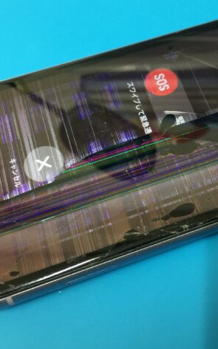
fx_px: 447
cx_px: 176
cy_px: 156
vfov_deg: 42.6
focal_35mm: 47
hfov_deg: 26.9
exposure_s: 1/17
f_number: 2.2
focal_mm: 4.15
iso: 80
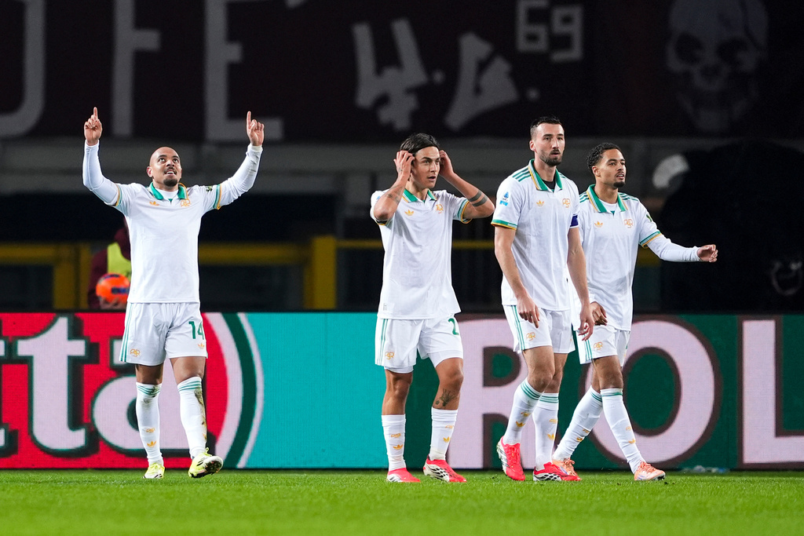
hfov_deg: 5.2
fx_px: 8934
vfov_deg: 3.4
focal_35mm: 400
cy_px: 268
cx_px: 402
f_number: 2.8
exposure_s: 1/1250
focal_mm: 400
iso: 1600
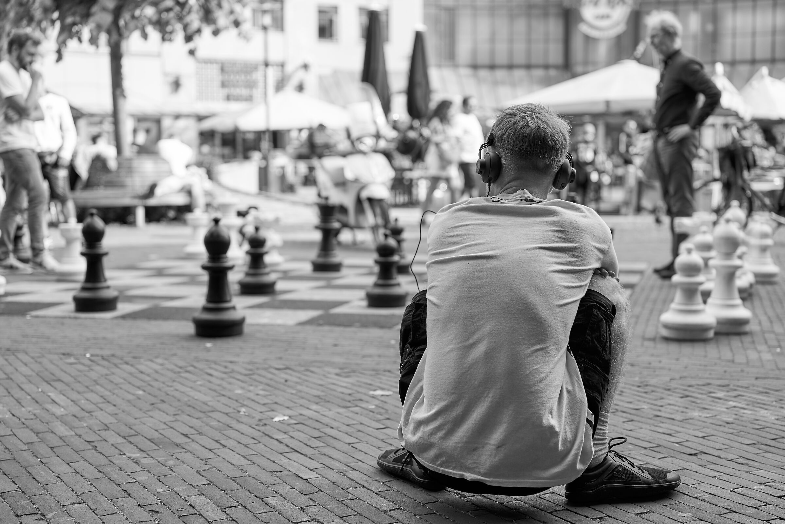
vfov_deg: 27.0
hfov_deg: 39.6
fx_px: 1090
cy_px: 262
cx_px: 392
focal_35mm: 50
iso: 100
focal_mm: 50
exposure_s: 1/800
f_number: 2.5
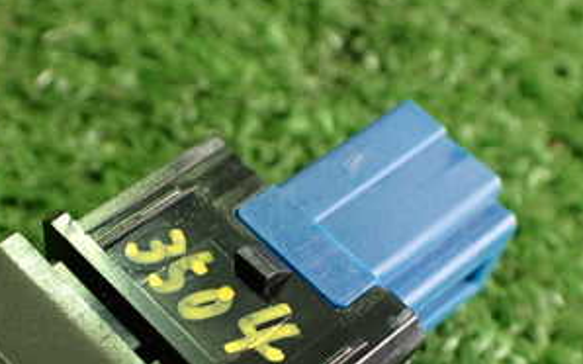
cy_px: 352
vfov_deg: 19.8
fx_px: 1016
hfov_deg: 31.7
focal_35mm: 64
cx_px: 186
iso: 800
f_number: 2.3
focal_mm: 5.4
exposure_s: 1/100
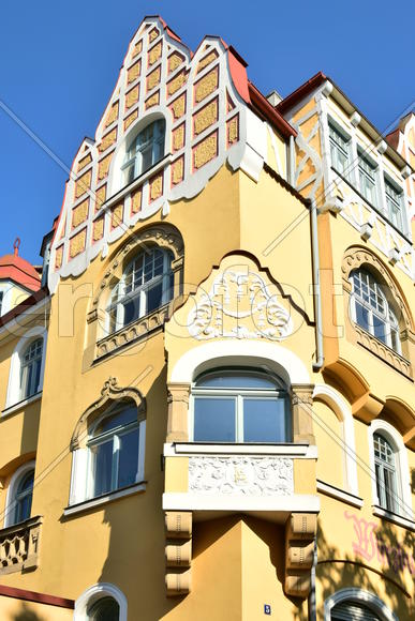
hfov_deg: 35.5
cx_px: 208
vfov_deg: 51.3
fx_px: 648
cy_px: 310
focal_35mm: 38
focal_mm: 25
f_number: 10
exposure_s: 1/250
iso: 100
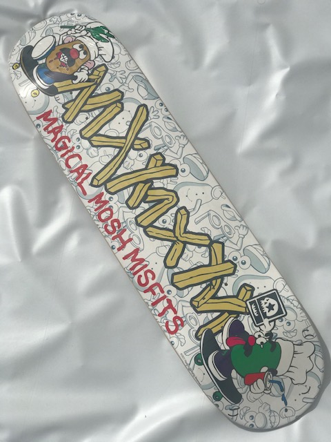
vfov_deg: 33.8
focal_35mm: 57
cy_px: 221
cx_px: 166
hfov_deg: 25.7
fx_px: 727
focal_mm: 6.6
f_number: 2.8
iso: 20
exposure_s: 1/5051
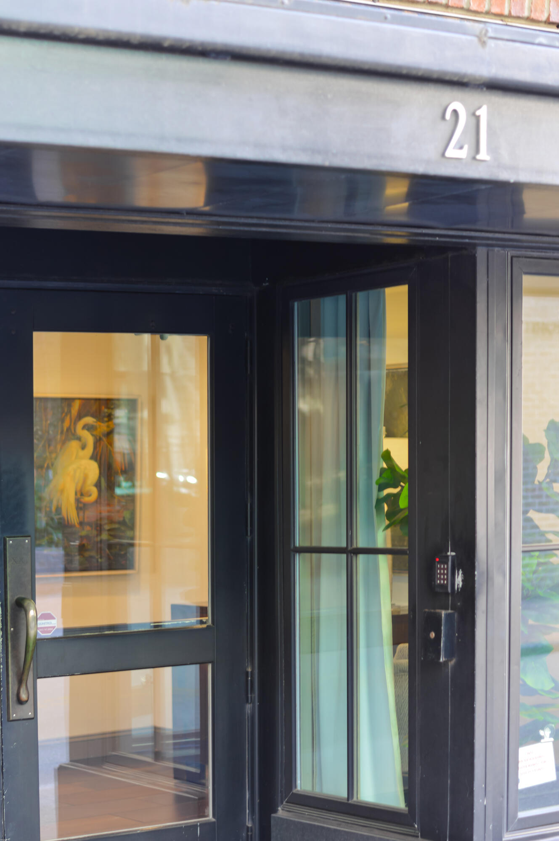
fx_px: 1751
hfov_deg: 18.1
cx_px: 280
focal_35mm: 75
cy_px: 420
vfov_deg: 27.0
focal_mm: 50
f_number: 2.5
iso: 200
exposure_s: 1/25
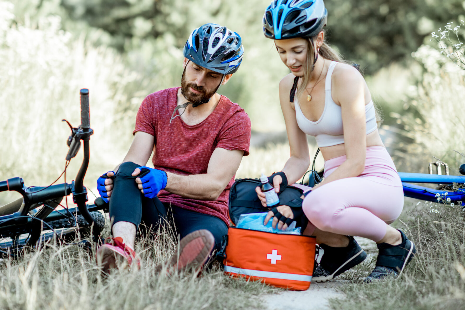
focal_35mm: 123
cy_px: 102
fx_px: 1589
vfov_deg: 11.1
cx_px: 197
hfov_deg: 16.6
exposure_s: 1/1000
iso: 200
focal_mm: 85
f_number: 2.2
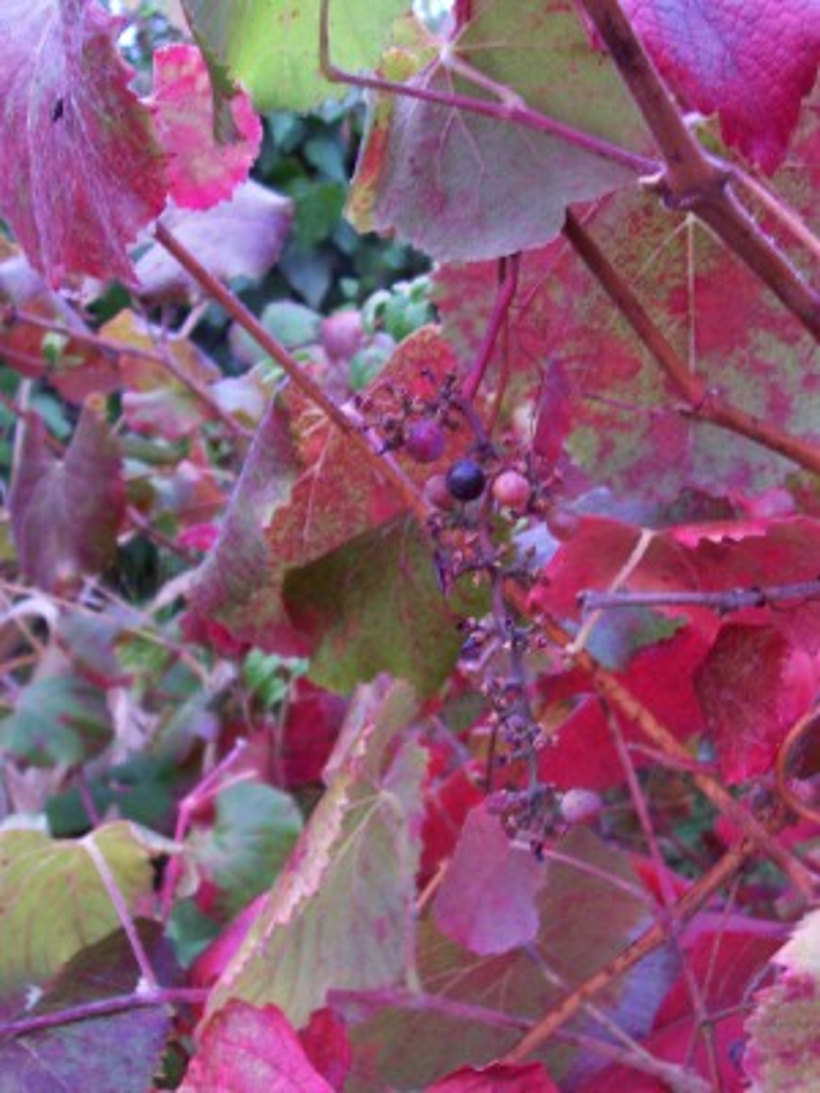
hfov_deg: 38.7
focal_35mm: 37
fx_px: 1169
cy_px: 546
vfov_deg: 50.1
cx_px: 410
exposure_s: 1/20
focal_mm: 5.6
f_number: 2.8
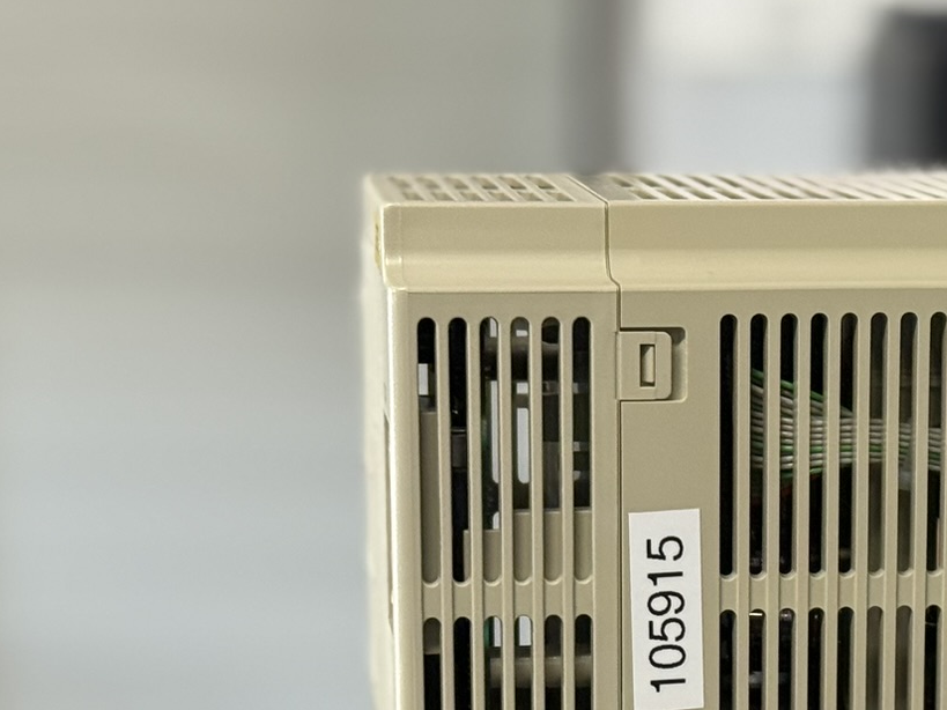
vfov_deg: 12.2
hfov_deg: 16.3
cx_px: 772
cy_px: 767
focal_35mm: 120
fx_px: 3282
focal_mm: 6.76
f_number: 1.78
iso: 200
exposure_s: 1/60
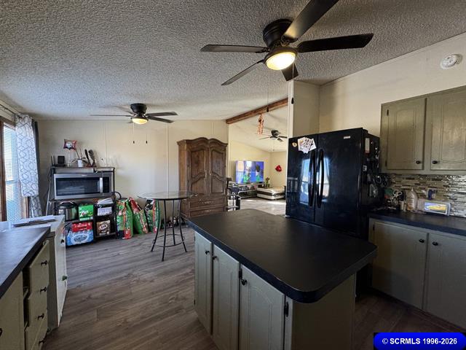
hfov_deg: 102.1
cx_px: 233
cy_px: 175
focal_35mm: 14
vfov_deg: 85.7
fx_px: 188
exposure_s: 1/60
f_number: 2.2
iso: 160
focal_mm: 2.22
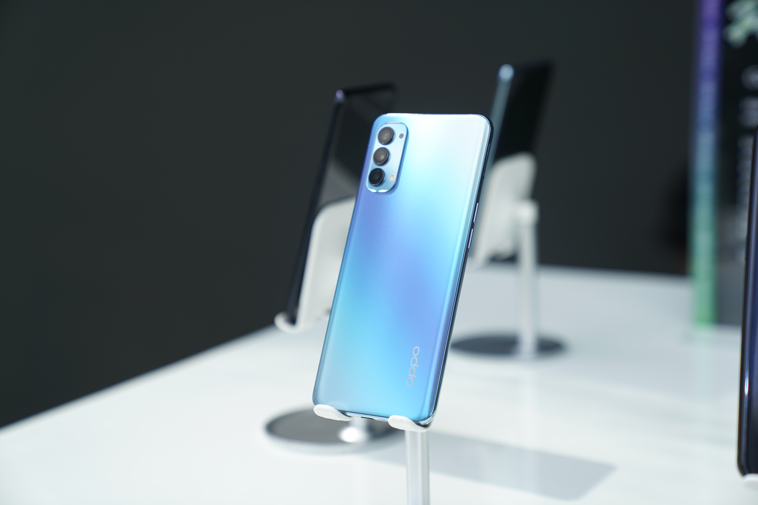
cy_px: 252
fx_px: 1474
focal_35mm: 70
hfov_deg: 28.8
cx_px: 379
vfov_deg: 19.5
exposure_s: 1/250
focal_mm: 70
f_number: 3.5
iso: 100
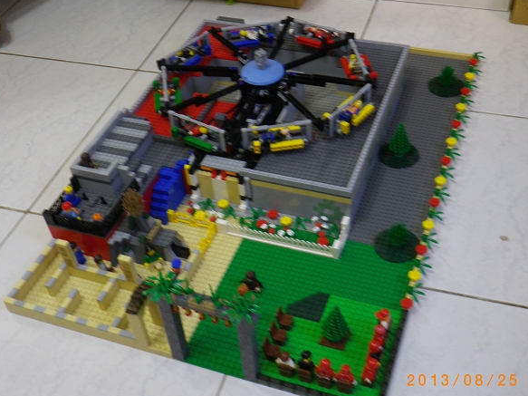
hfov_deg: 42.1
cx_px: 283
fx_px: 686
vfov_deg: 32.2
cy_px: 214
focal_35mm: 45
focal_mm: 7.3
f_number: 3.9
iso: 100
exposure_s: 1/4
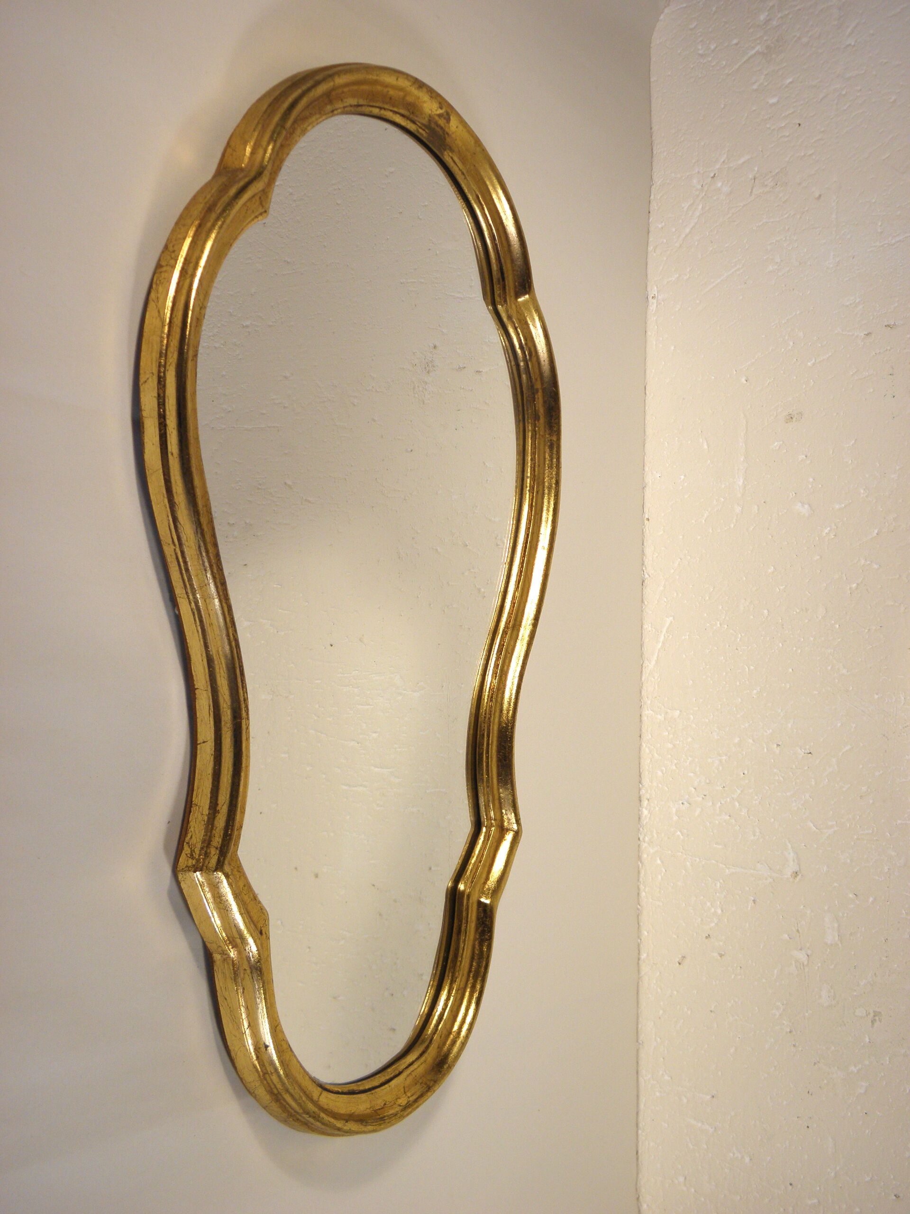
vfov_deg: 42.9
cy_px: 607
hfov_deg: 32.9
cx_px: 455
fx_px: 1542
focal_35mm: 44
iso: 100
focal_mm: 7.9
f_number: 3.9
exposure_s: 1/40
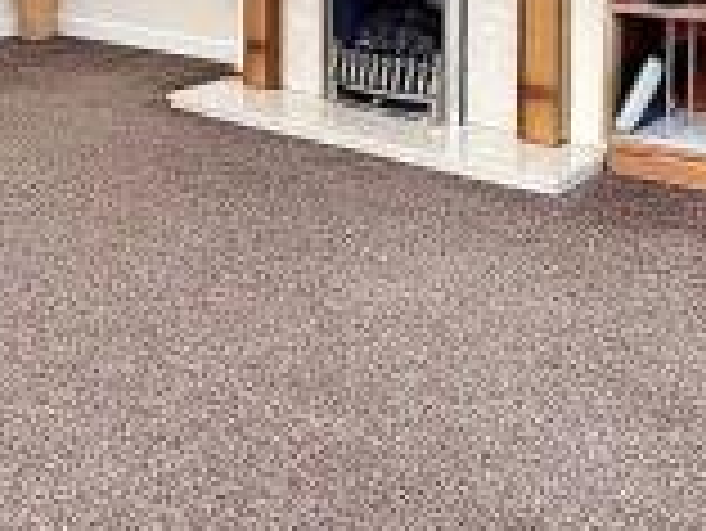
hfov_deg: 35.5
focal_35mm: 52
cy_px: -97
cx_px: 128
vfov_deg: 25.4
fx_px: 1061
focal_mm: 2.22
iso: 40
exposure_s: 1/165
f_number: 2.2
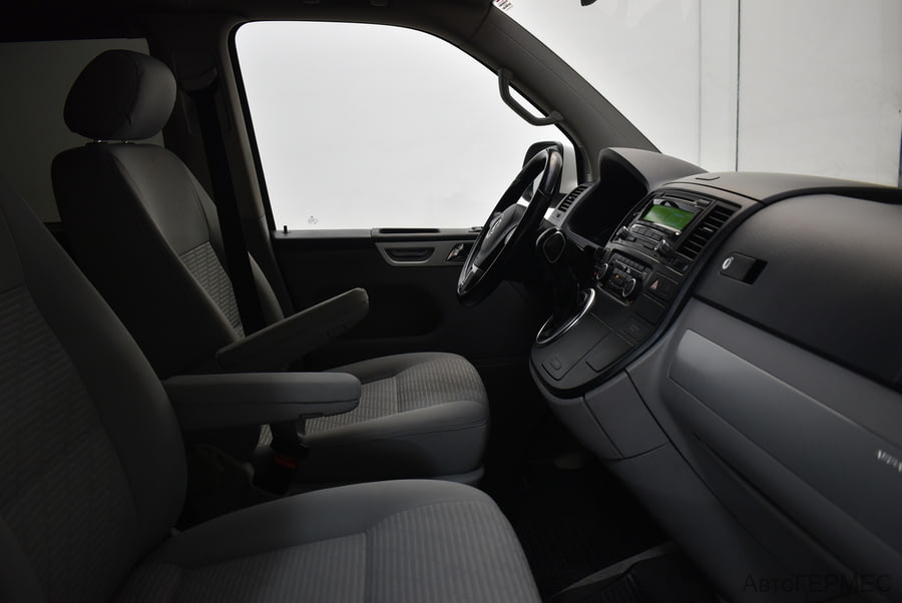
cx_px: 451
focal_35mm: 30
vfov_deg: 43.7
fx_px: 752
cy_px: 302
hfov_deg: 61.9
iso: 400
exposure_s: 1/40
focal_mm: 20
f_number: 3.5
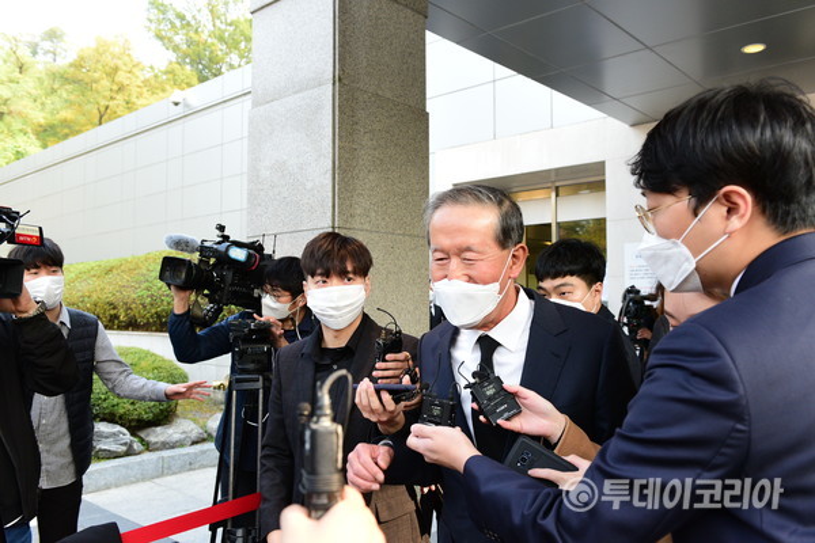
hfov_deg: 60.3
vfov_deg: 42.3
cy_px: 272
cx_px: 408
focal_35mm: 31
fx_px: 702
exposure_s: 1/500
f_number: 6.3
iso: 1250
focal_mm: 31
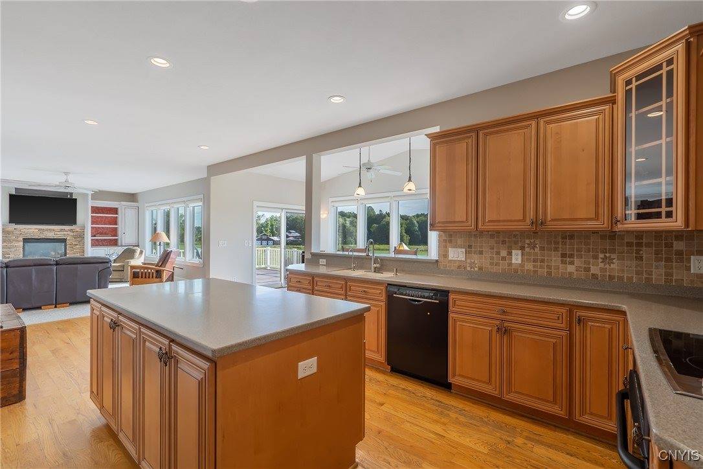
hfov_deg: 96.7
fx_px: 312
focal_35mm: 16
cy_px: 234
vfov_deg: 73.7
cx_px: 352
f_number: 9
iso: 200
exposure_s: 1/25
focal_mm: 16
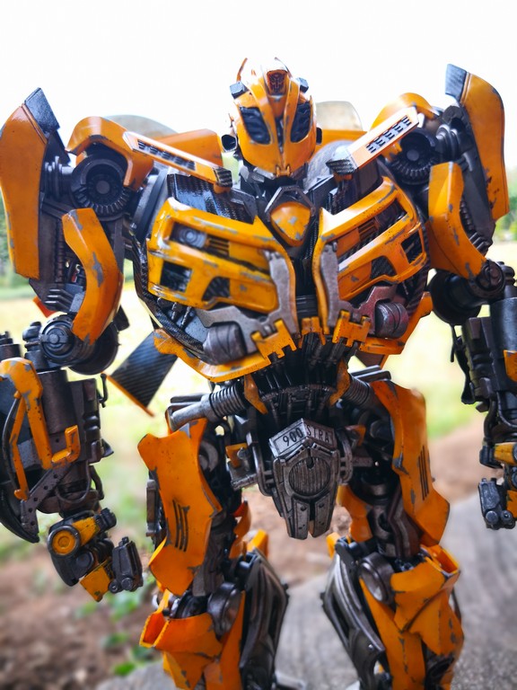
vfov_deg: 65.3
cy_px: 345
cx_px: 258
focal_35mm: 27
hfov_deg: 51.4
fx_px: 538
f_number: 2.4
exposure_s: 1/159
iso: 50
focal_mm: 3.95
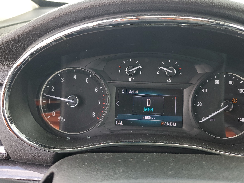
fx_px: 211
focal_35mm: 30
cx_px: 131
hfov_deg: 59.9
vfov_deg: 46.7
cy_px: 83
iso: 50
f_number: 1.5
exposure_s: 1/130
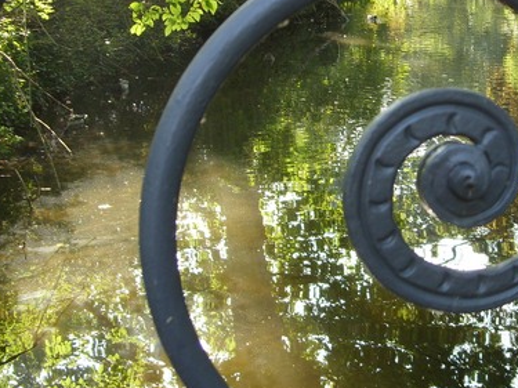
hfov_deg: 25.4
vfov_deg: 19.3
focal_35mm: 76
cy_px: 145
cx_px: 391
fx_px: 1137
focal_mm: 6.3
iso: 50
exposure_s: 1/54
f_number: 2.8
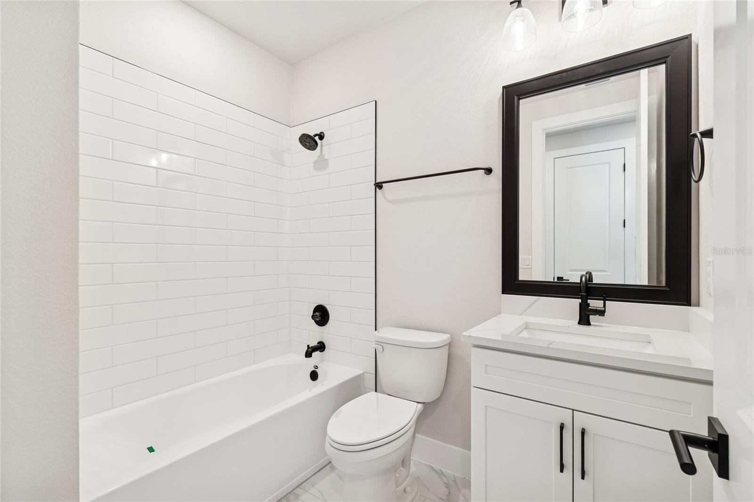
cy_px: 251
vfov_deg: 77.3
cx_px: 377
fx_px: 314
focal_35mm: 15
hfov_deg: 100.4
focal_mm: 10
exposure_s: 1/3.33
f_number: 7.1
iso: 100
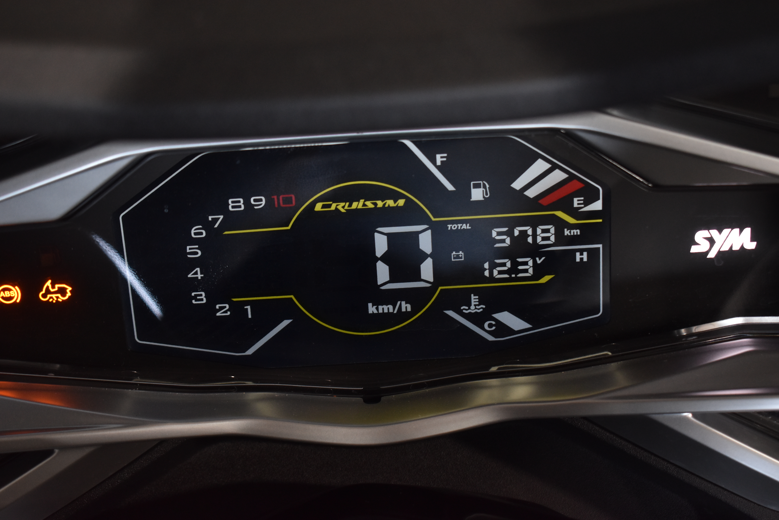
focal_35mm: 72
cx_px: 390
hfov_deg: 28.1
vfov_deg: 18.9
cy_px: 260
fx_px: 1558
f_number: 5.3
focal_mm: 48
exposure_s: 1/50
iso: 800
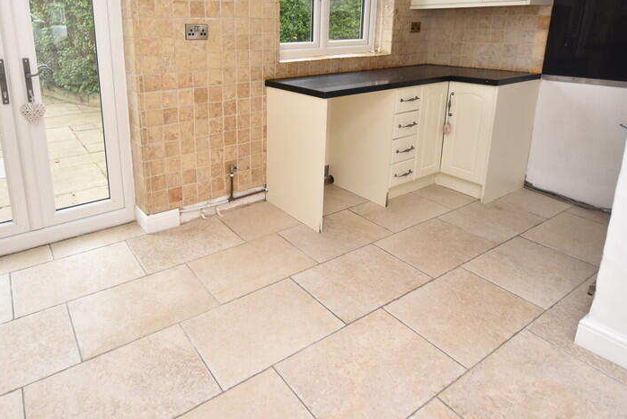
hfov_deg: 77.4
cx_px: 241
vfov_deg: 55.1
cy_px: 116
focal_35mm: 22
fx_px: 383
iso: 640
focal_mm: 10
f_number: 5
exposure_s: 1/200
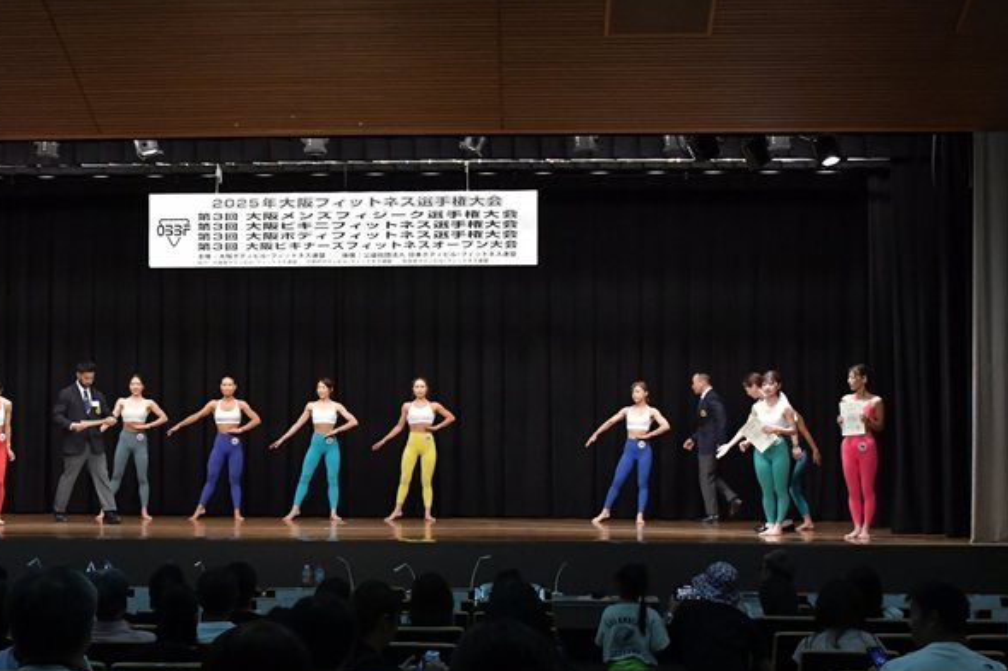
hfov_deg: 31.8
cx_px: 390
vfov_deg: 21.5
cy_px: 422
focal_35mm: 63
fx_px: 1763
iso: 5000
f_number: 5.6
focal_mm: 32
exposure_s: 1/400
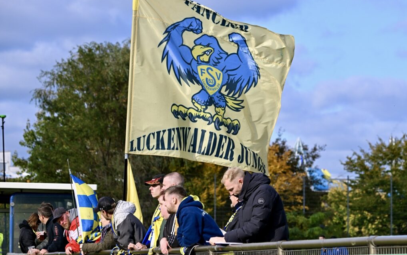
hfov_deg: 13.6
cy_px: 122
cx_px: 205
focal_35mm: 154
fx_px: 1708
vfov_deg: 8.5
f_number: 6.3
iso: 560
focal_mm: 150
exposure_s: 1/1600
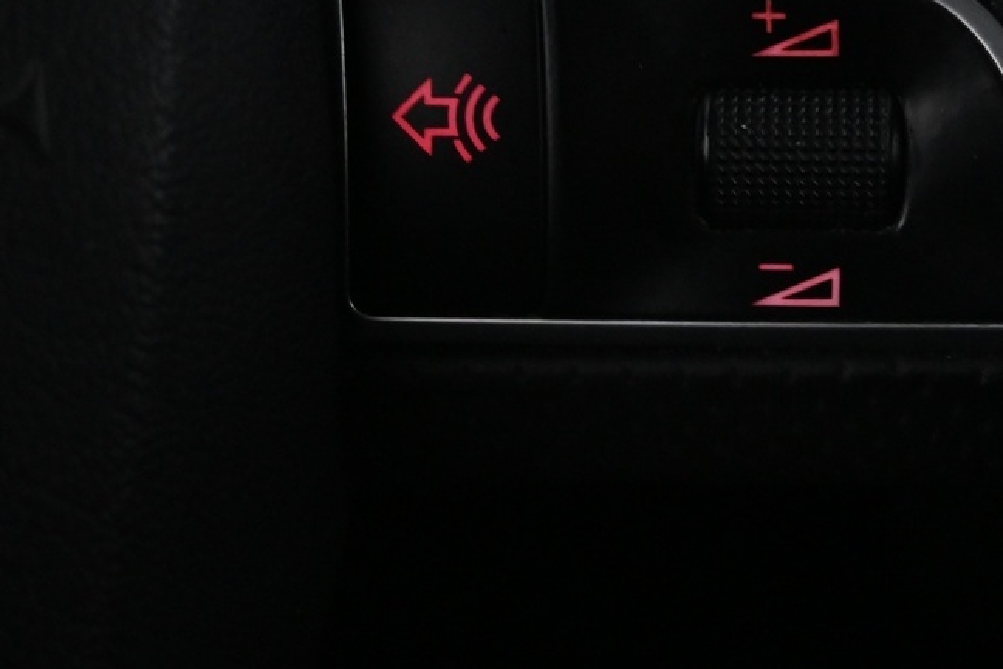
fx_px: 2560
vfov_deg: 14.7
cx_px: 647
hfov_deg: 22.1
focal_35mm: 92
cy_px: 76
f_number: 4.2
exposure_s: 1/40
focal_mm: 24.5
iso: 2800
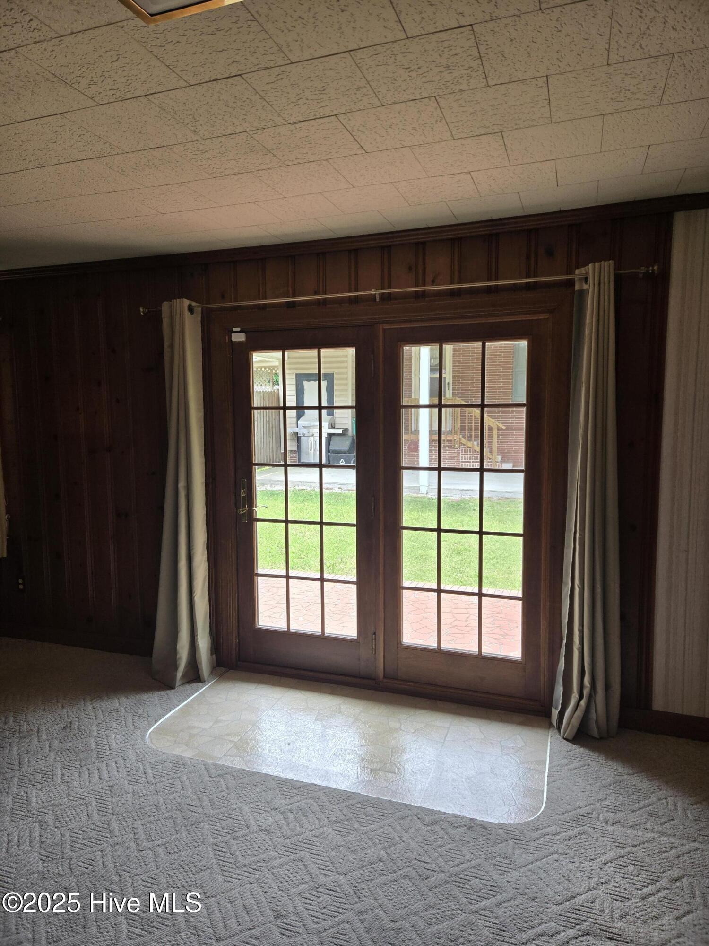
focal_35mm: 23
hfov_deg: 58.9
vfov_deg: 73.9
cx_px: 354
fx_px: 628
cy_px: 473
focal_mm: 5.4
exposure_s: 1/180
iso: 64
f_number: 1.8
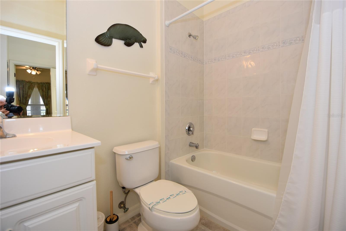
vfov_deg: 77.3
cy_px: 116
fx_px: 144
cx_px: 173
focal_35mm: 15
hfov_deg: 100.4
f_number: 4
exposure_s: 1/60
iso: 320
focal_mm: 10
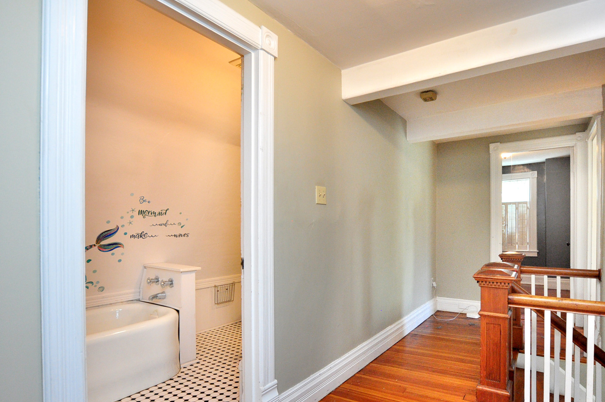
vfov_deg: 62.7
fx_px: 329
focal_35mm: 20
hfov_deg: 84.9
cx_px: 335
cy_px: 224
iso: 1250
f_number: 4.5
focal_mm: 11
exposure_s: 1/60
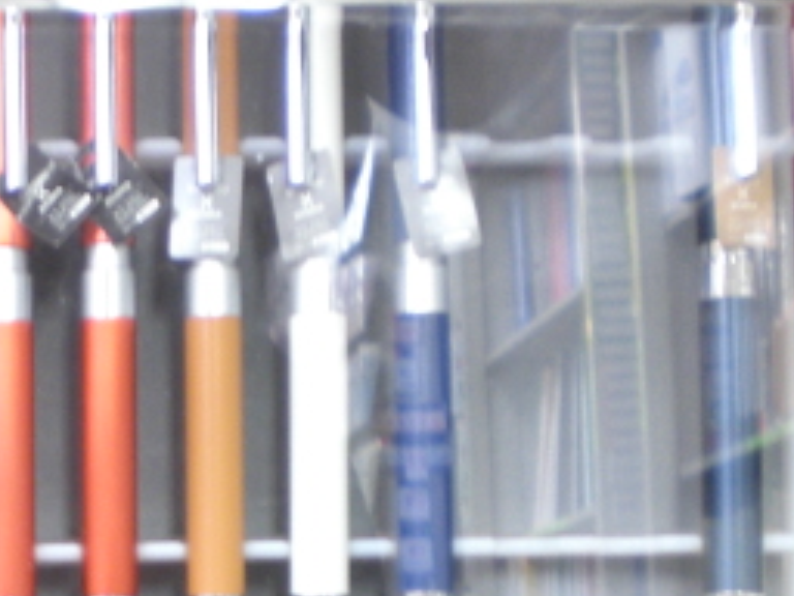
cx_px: -158
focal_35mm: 95
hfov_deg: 19.5
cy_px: 639
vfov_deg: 15.2
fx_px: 2179
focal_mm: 6.3
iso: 200
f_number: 3.1
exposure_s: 1/8
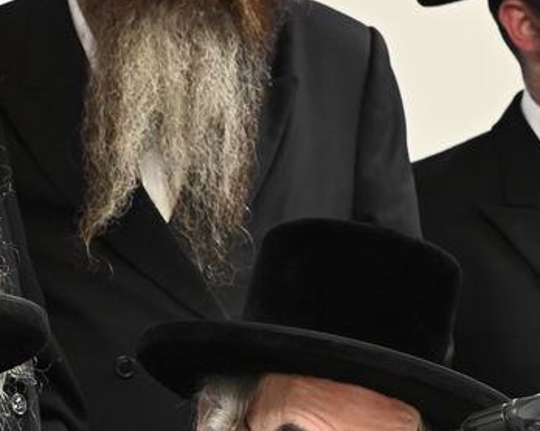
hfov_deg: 3.8
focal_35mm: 510
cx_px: 9
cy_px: 428
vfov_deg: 3.0
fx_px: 8146
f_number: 7.1
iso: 2500
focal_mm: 135
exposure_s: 1/125
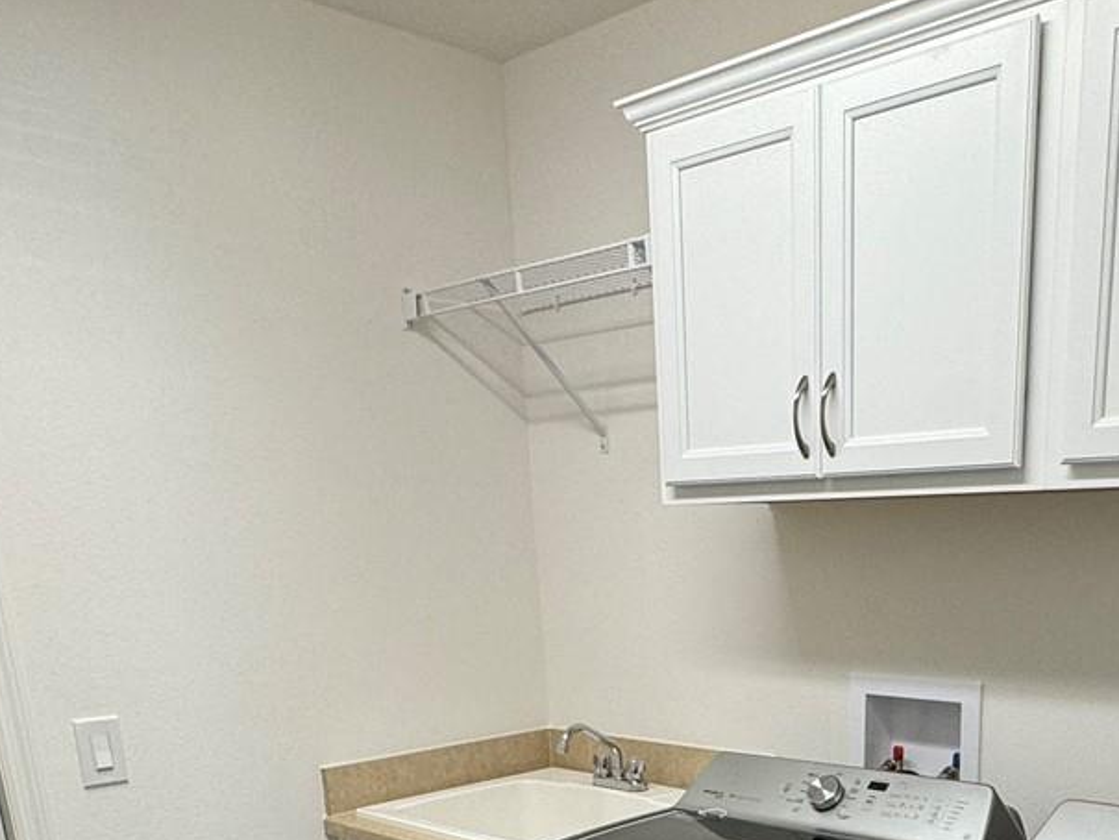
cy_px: 894
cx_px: 742
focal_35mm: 37
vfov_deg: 34.2
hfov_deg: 49.3
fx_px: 1196
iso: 160
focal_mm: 2.22
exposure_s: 1/120
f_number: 2.2
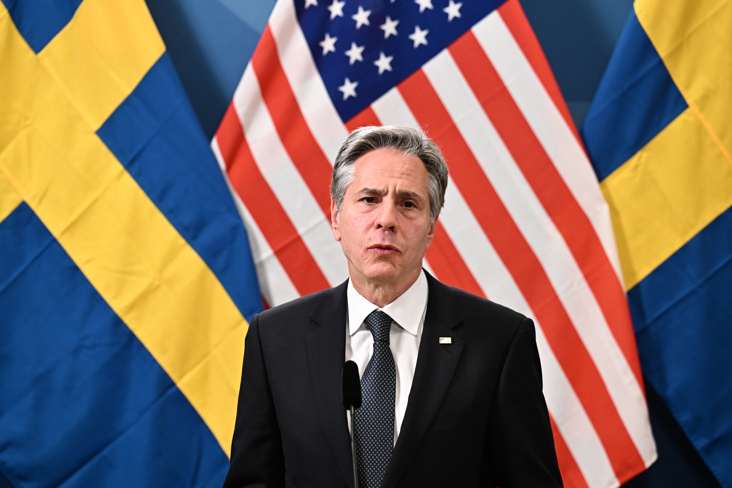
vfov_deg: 6.9
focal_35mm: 200
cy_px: 244
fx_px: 4066
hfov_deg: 10.3
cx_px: 366
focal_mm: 200
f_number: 4.5
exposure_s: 1/320
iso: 2500
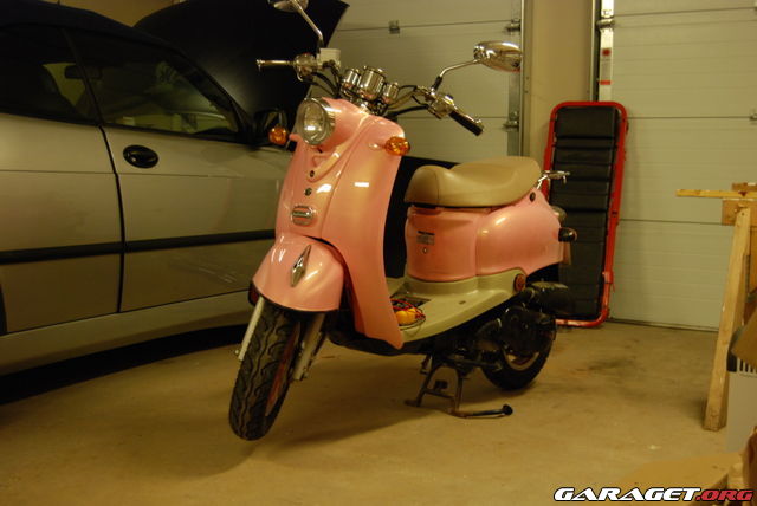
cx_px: 378
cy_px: 253
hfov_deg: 41.1
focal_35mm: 48
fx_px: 1010
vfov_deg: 28.1
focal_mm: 32
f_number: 4.5
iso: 640
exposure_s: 1/25
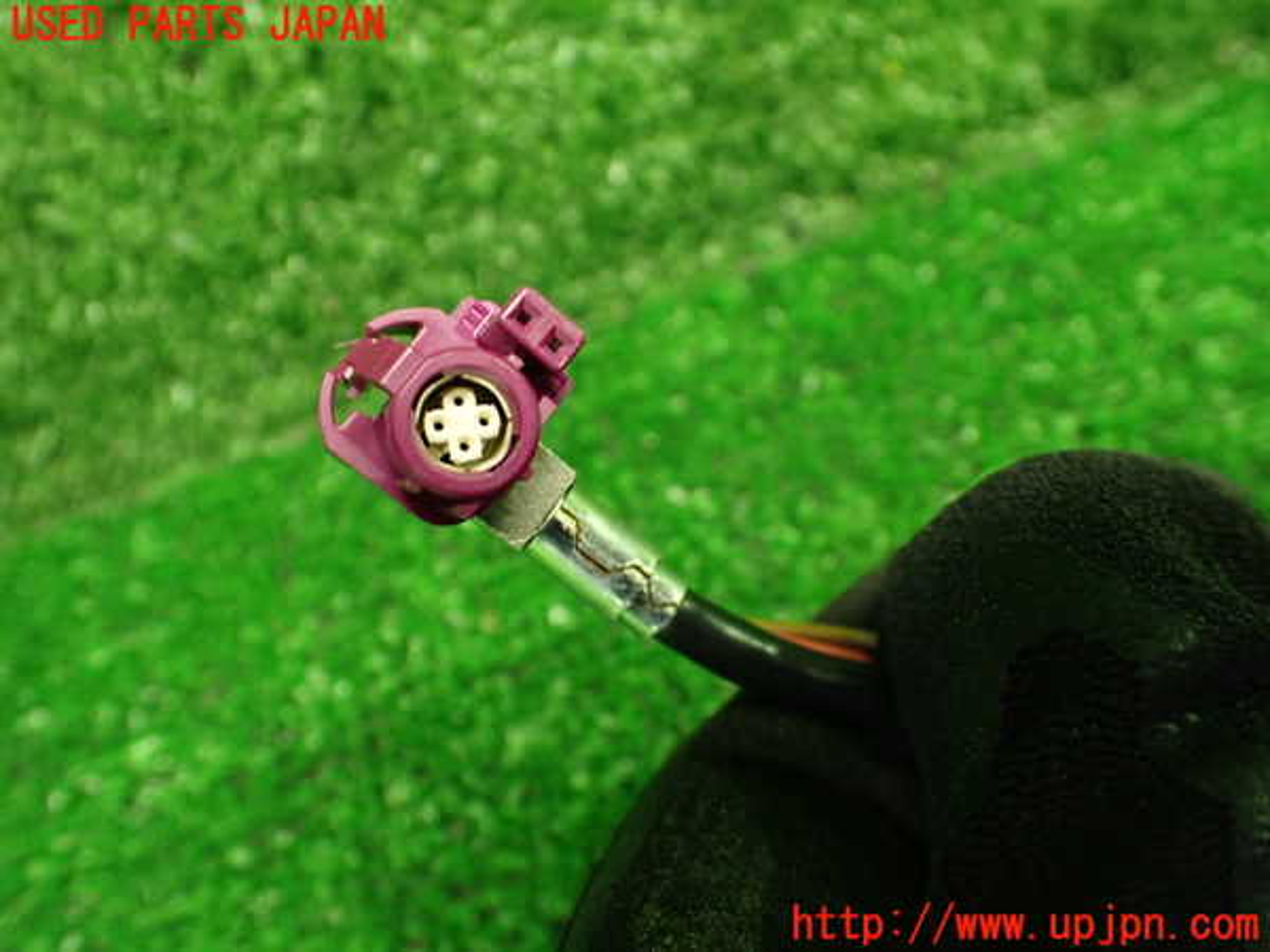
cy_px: 476
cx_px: 635
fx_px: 1101
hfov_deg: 60.0
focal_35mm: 30
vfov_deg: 46.8
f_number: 2.3
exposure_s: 1/60
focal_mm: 5.4
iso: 800
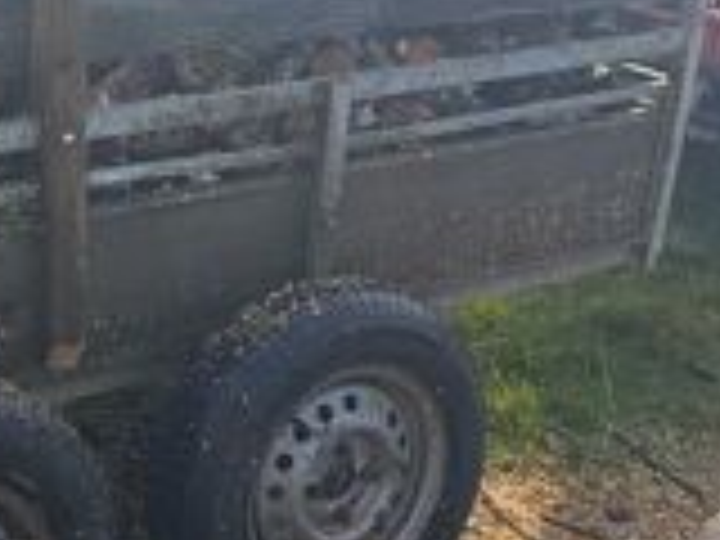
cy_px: 119
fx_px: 1435
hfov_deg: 25.4
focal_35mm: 69
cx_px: -140
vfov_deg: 21.1
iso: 50
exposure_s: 1/132
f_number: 1.65
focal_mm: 6.11
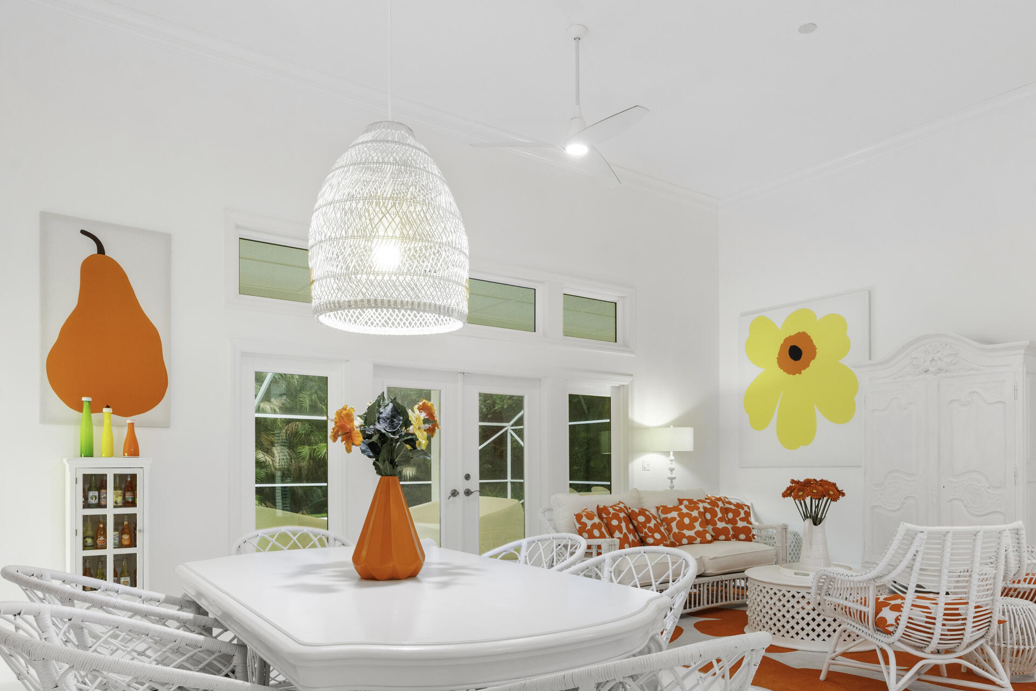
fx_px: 719
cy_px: 457
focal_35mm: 25
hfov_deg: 71.5
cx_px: 546
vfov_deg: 50.4
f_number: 9
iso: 200
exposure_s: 1/5
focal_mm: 16
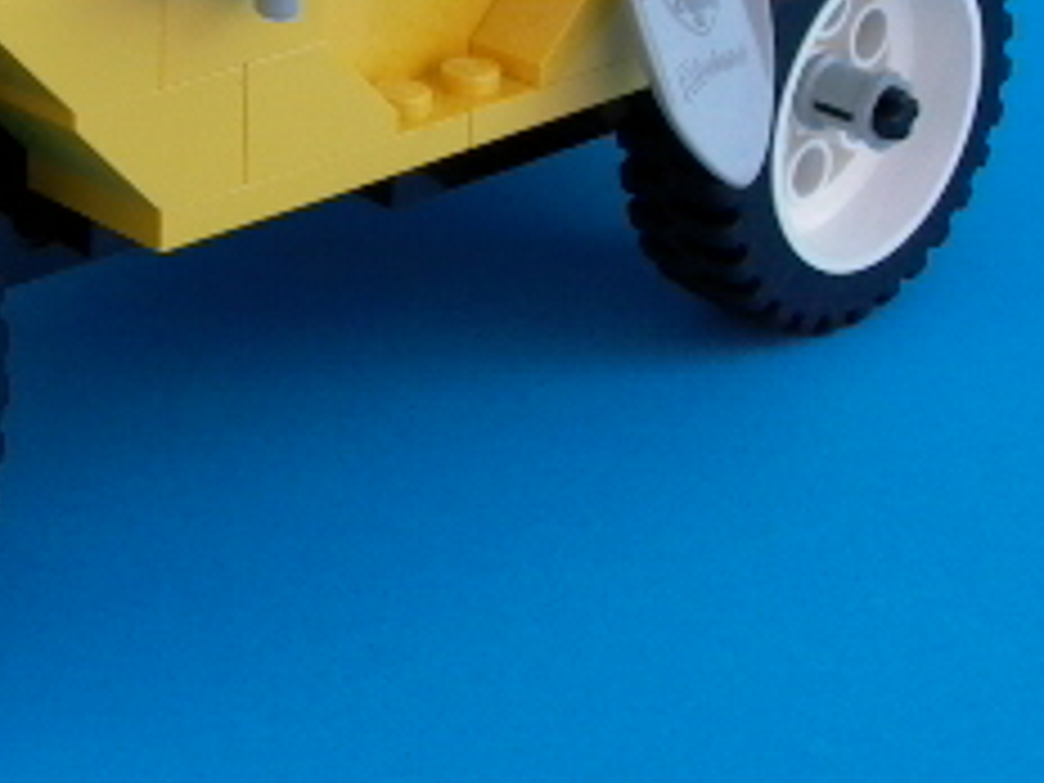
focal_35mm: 91
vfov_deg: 15.6
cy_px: -176
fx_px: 2745
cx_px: -99
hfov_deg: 20.5
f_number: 4.03
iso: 100
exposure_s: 1/326
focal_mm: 7.13
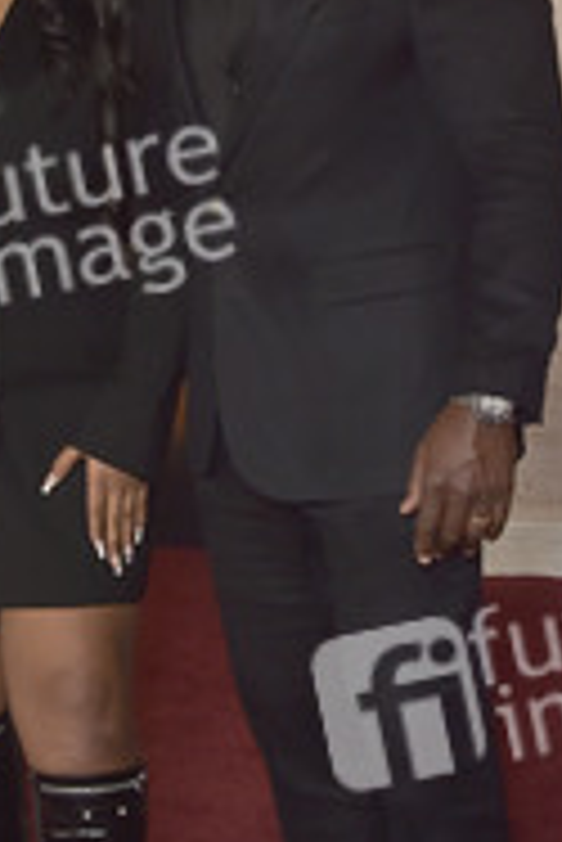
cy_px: 459
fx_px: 2197
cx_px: 137
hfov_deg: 14.5
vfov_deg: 21.7
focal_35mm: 94
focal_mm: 44
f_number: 6.3
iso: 1000
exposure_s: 1/250
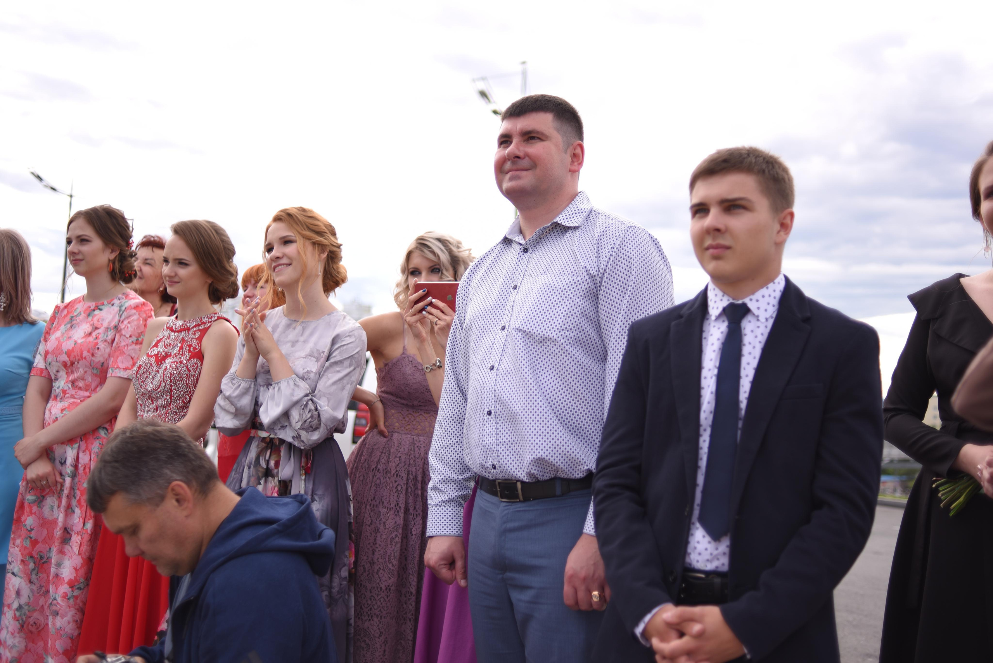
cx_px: 496
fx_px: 966
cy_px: 332
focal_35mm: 35
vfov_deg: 37.9
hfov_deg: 54.4
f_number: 2
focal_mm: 35
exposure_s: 1/800
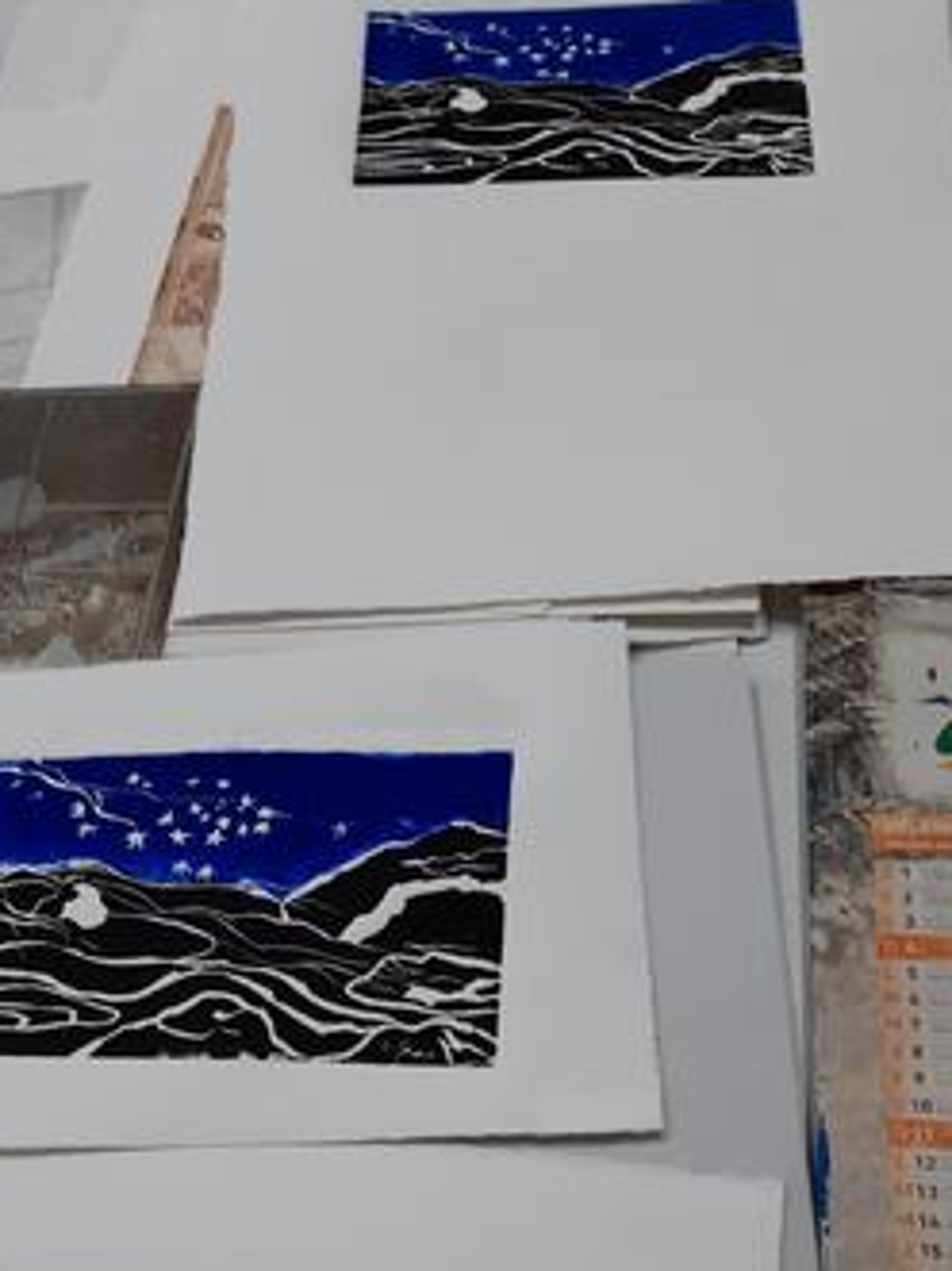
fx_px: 1798
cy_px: 1052
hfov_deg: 29.3
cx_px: 265
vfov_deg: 37.3
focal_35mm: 49
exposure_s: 1/50
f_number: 1.7
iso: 64
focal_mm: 3.93
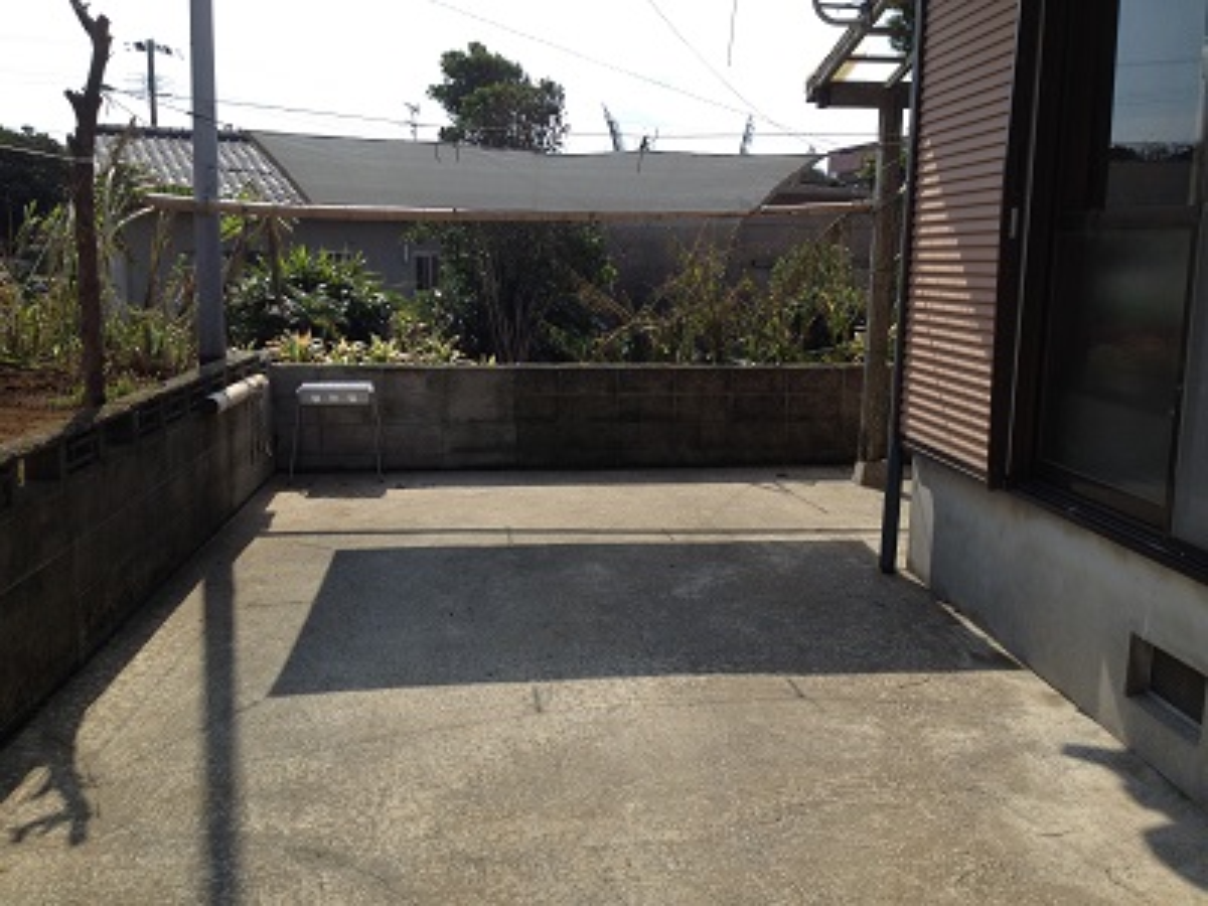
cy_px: 453
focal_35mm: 35
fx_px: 1221
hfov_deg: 52.6
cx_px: 604
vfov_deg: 40.7
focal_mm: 4.28
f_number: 2.4
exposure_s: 1/1905
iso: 50
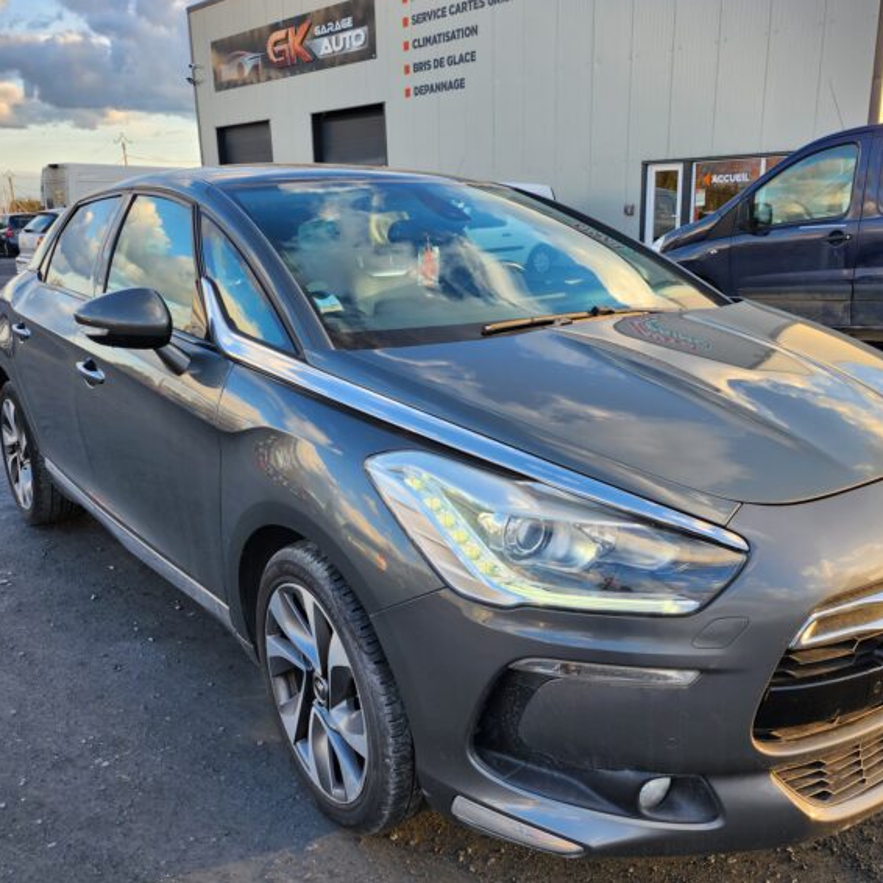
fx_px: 866
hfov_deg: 53.8
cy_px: 431
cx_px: 515
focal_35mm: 30
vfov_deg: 54.0
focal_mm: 5
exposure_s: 1/319
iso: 50
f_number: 1.8
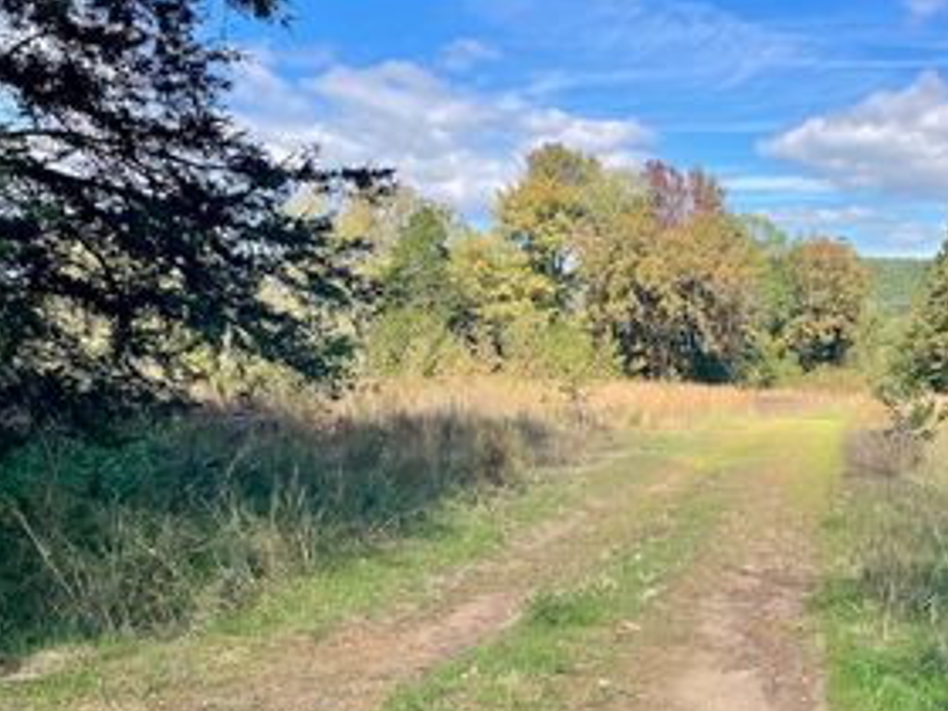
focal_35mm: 40
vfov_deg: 35.8
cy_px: 435
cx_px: 665
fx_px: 1095
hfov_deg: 45.7
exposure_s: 1/2053
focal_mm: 4.2
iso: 32
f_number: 1.6
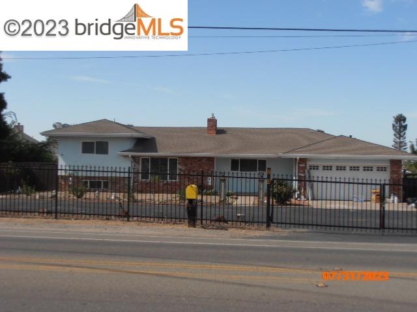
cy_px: 156
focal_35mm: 57
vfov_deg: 25.7
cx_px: 208
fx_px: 687
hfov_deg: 33.8
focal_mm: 10.04
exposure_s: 1/640
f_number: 4.5
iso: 80
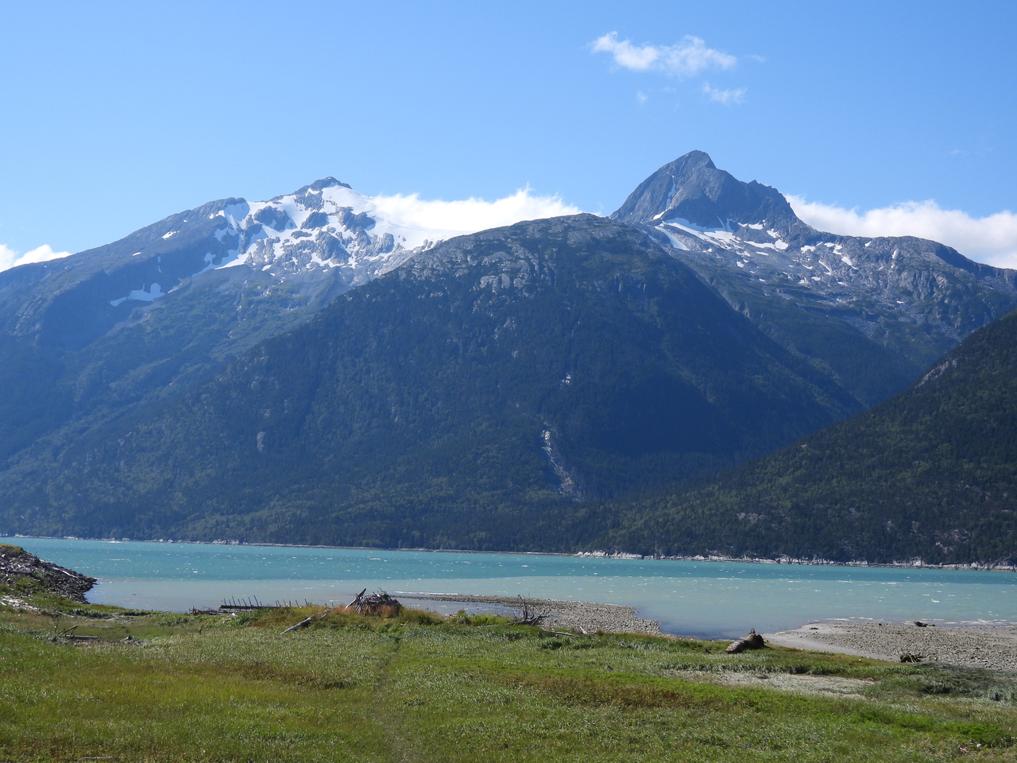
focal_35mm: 60
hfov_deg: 32.2
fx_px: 1763
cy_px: 382
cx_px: 508
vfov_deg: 24.4
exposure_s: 1/1250
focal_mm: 10.7
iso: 100
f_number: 3.5
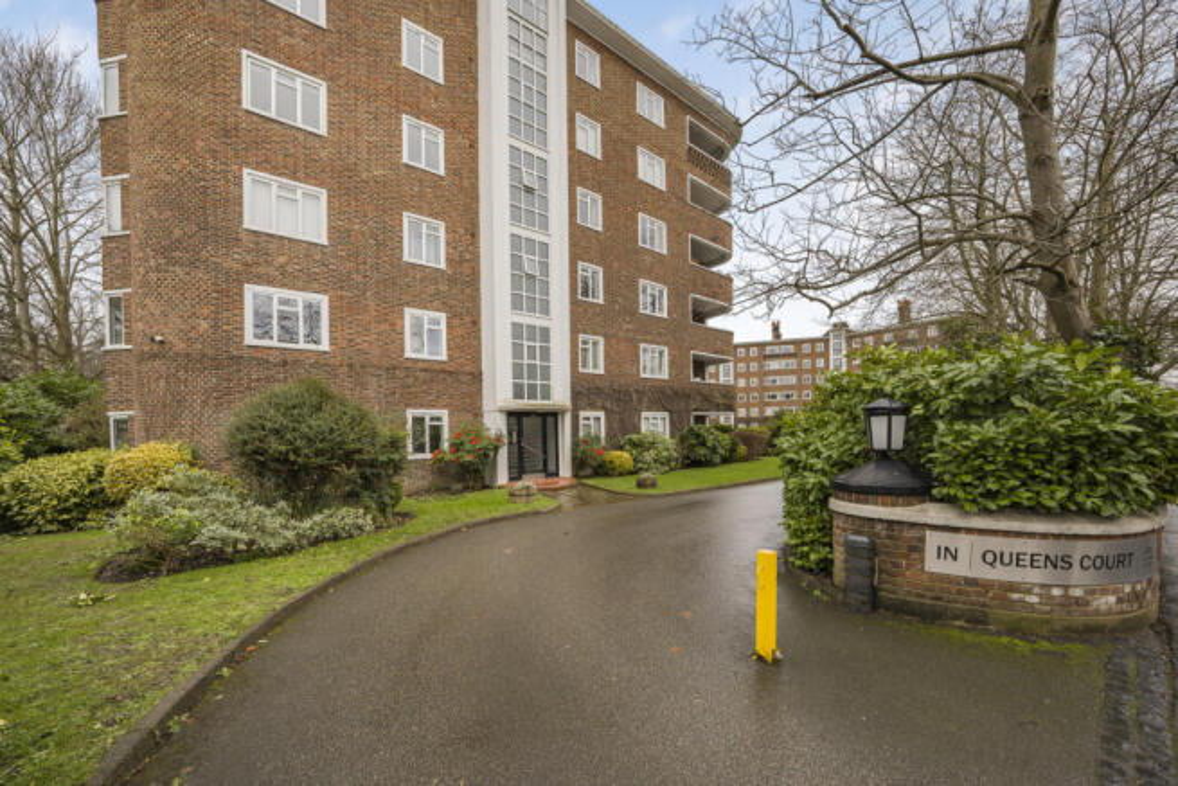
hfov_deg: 112.6
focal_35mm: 12
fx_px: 393
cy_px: 393
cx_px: 589
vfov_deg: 90.0
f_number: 9
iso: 320
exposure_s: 1/100
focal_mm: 12
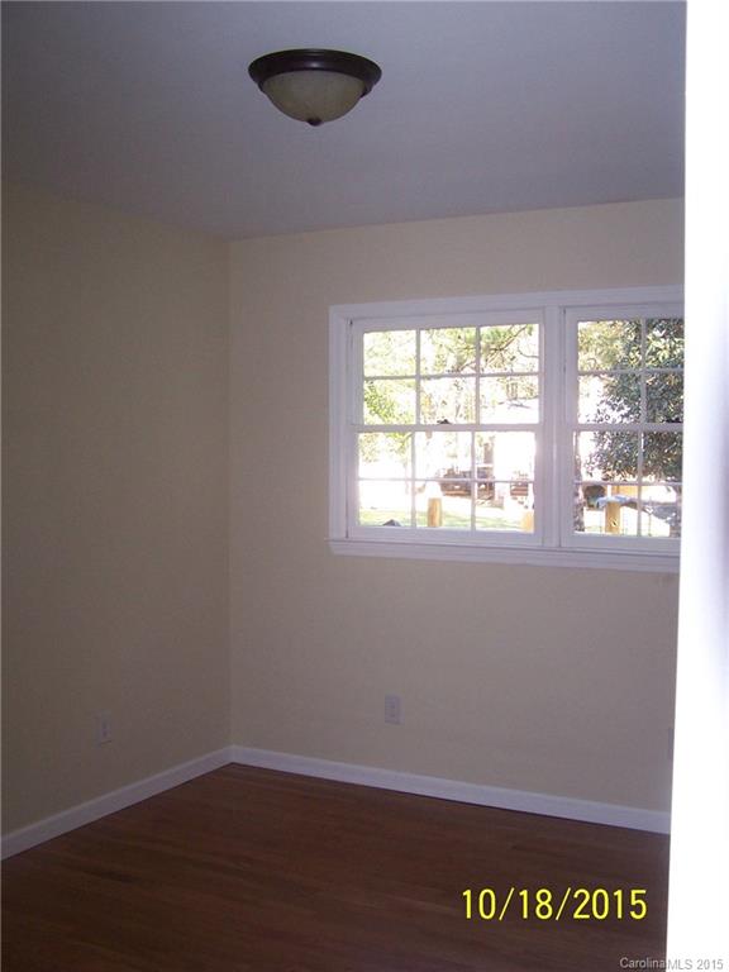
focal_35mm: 38
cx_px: 364
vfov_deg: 49.0
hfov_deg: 37.7
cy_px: 486
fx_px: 1067
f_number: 2.8
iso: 140
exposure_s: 1/90
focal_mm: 6.3
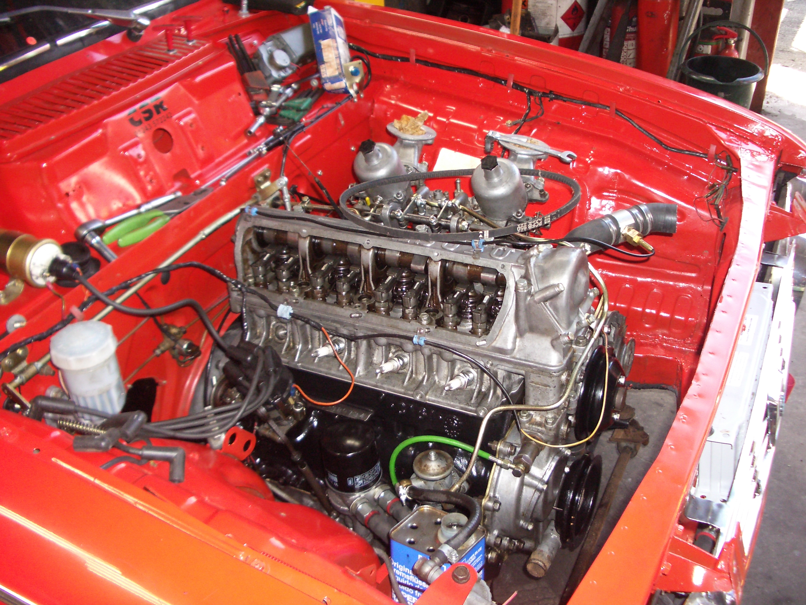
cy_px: 302
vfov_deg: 40.7
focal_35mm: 35
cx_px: 403
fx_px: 815
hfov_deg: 52.6
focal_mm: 5.8
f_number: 2.6
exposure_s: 1/60
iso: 200
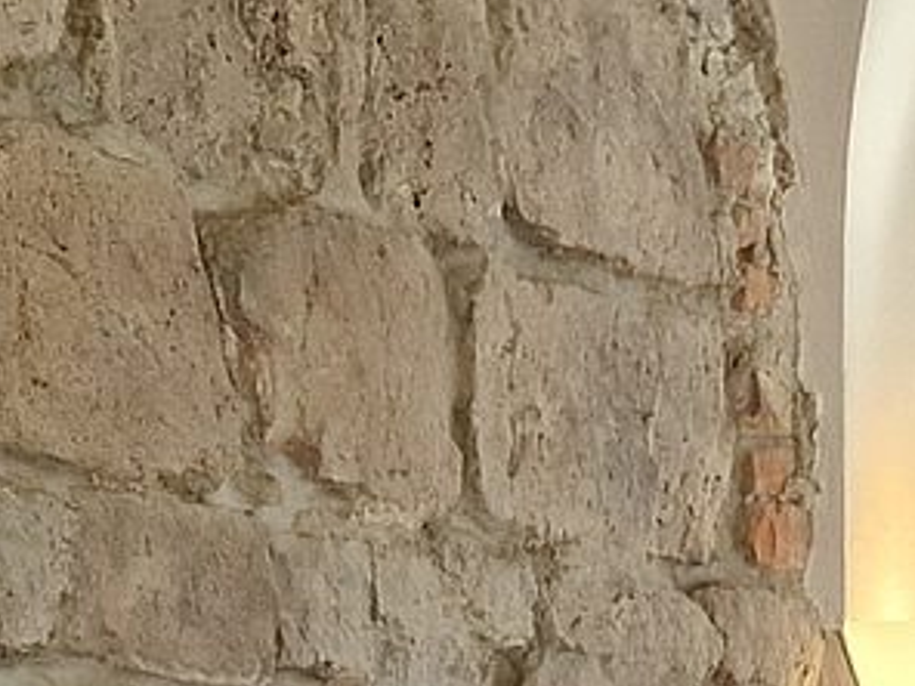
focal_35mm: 149
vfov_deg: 9.1
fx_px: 3938
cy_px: 1530
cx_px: 983
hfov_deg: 13.0
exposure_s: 1/180
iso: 200
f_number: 1.8
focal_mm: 5.4
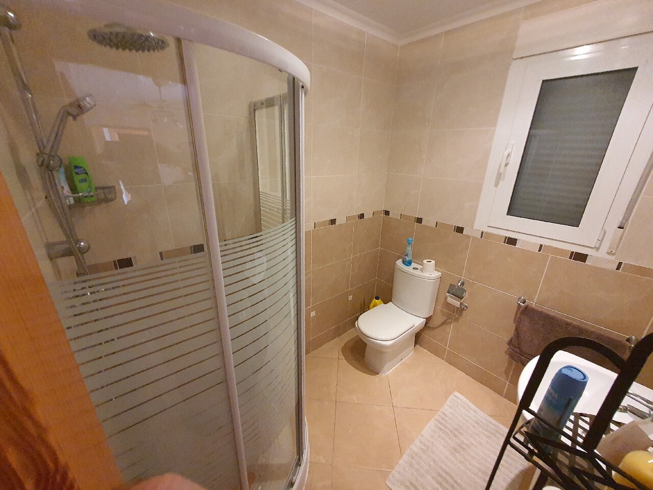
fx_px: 245
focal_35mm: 13
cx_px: 326
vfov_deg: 89.9
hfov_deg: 106.2
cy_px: 245
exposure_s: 1/33
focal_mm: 1.8
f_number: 2.2
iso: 500
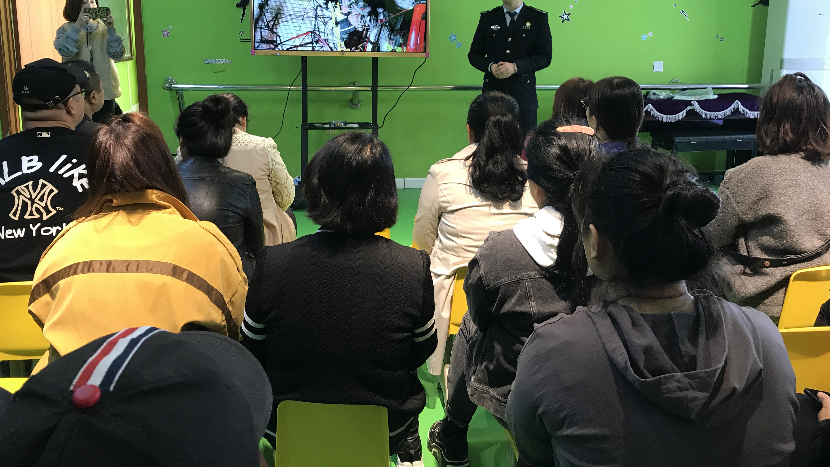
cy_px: 153
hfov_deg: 62.6
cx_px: 411
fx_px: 682
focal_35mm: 31
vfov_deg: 37.3
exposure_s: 1/31
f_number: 1.8
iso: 40
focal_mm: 3.99
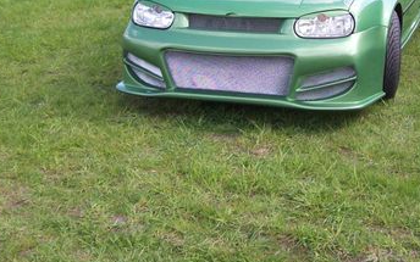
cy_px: -2
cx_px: 294
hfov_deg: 28.7
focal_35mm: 71
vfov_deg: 17.9
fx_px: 813
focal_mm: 6
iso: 80
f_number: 2.7
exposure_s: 1/407
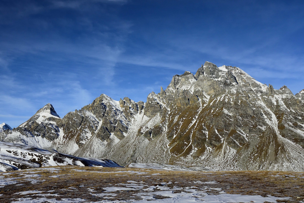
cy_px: 99
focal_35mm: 34
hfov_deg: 55.7
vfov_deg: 38.9
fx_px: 287
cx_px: 139
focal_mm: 20
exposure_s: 1/1600
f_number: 7.1
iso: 1000
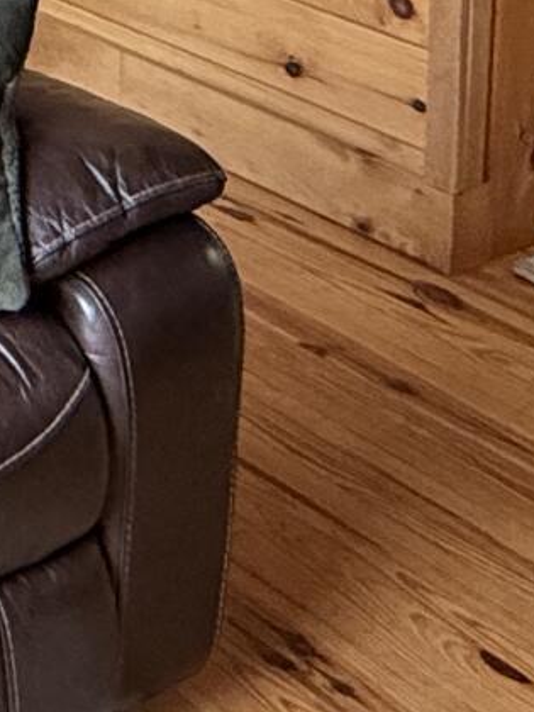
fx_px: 2057
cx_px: -615
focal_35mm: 100
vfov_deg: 16.4
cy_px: -578
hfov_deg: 12.5
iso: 320
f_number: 2.2
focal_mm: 2.22
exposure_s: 1/60
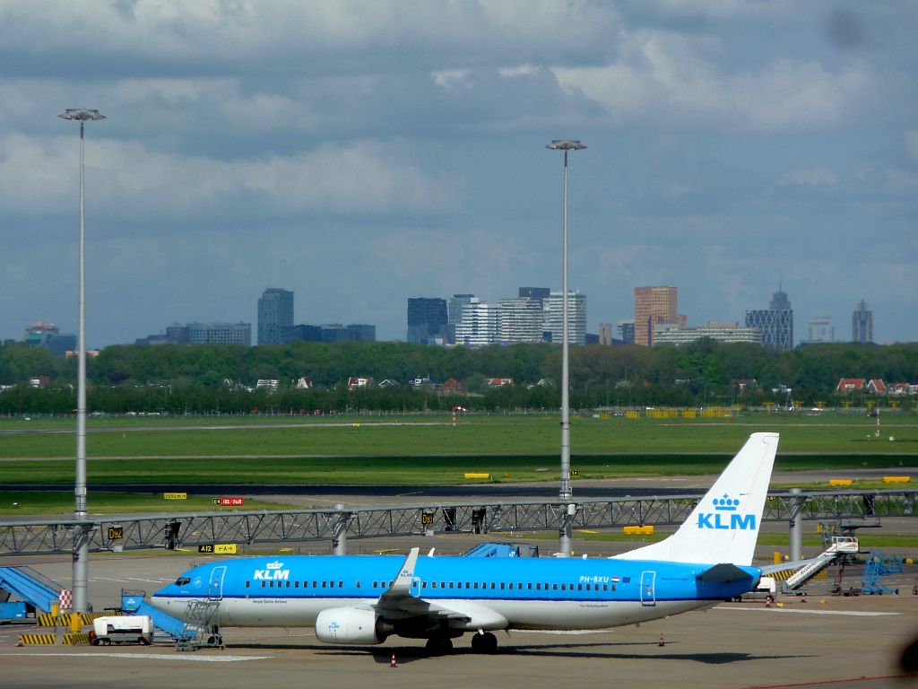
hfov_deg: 6.6
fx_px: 7956
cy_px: 344
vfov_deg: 5.0
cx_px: 459
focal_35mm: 300
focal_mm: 49.2
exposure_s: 1/640
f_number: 5.6
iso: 80
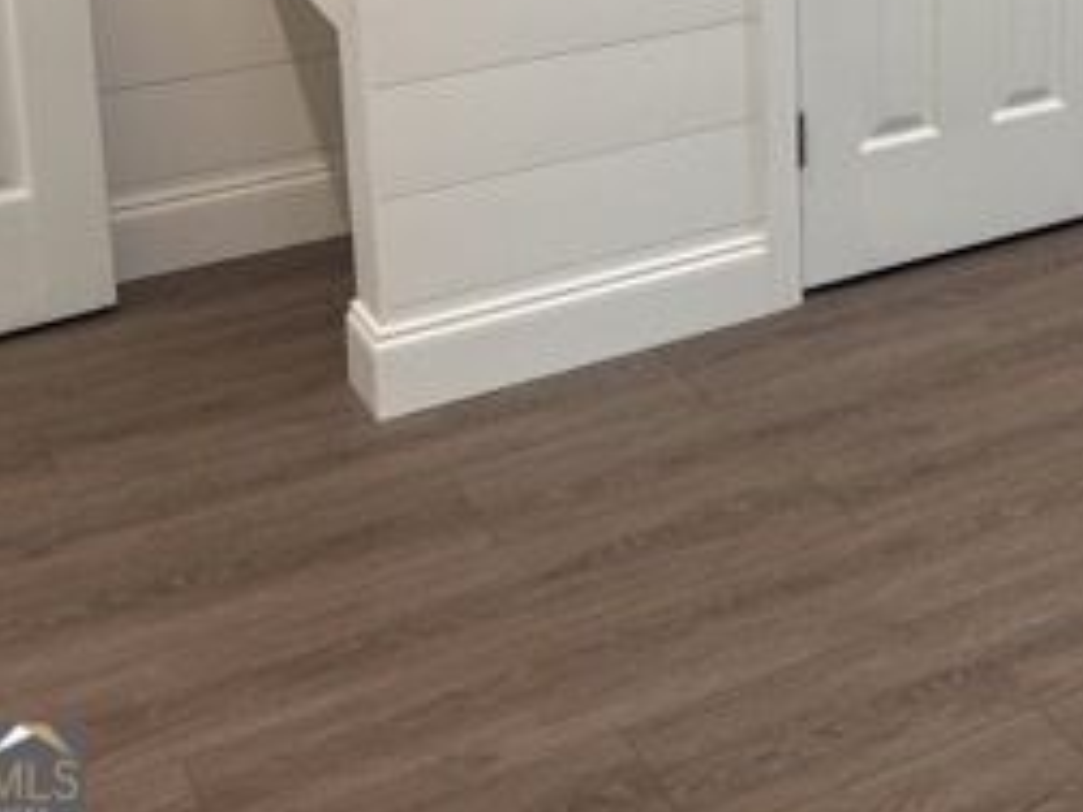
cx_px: 1152
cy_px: -206
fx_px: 2065
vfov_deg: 20.6
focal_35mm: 66
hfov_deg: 27.2
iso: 80
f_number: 1.5
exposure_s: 1/120
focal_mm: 5.7
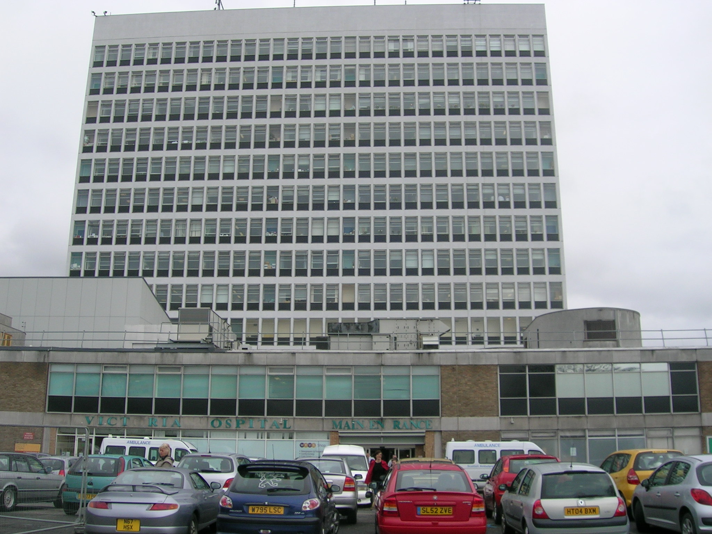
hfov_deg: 46.8
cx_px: 356
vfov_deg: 36.0
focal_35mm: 40
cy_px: 267
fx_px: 823
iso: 50
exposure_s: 1/264
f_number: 5
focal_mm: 6.1
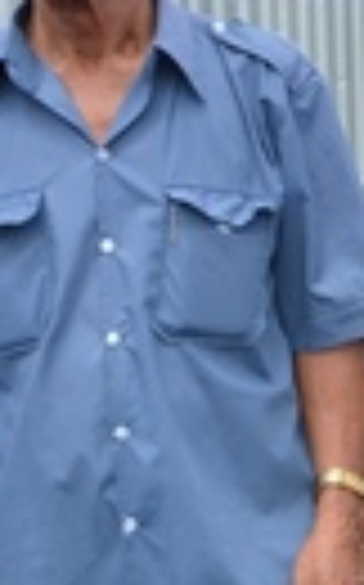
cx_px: 1047
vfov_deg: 13.0
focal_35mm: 161
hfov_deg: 7.3
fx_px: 2554
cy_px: 349
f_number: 11
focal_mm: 21
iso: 250
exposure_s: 1/250
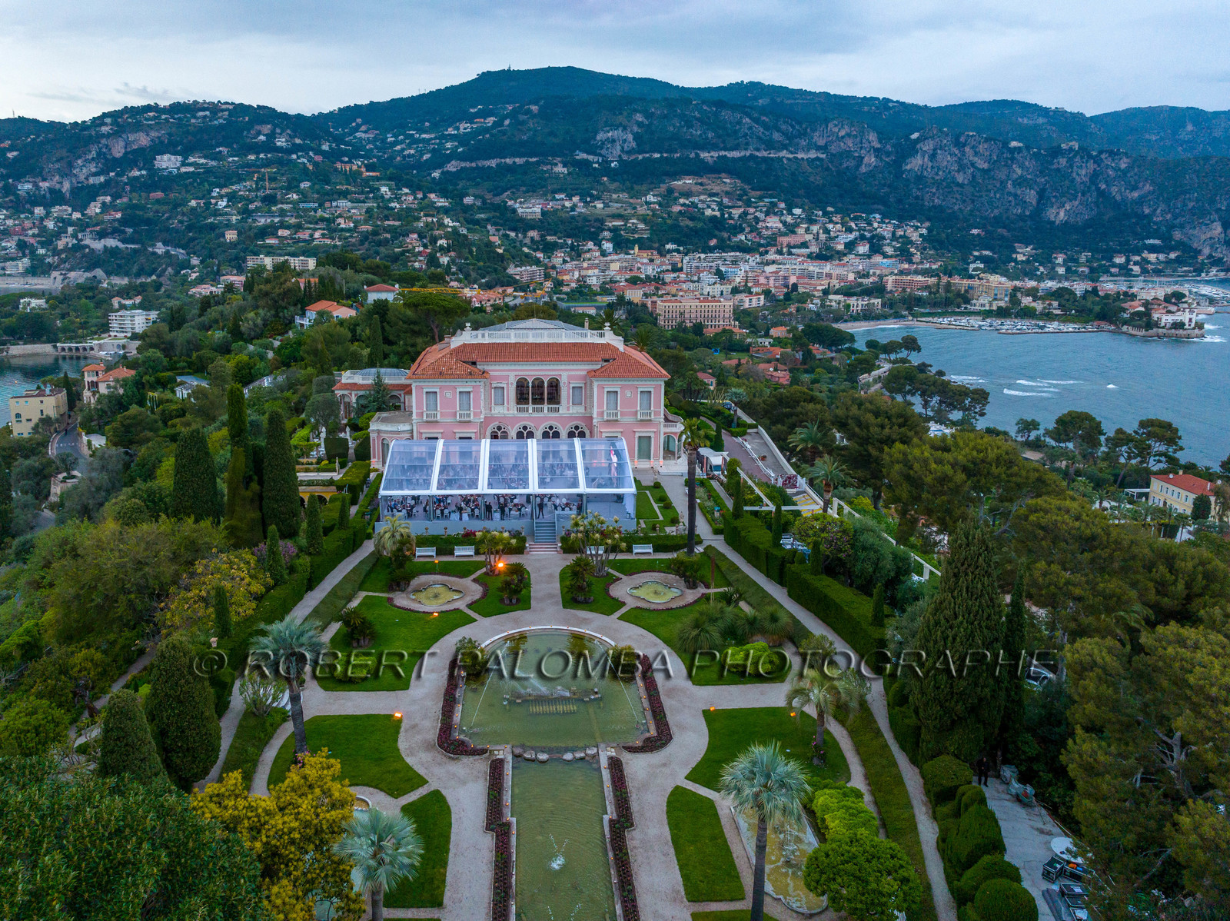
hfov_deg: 71.6
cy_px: 460
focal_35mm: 24
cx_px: 615
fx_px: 852
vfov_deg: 56.8
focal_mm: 12.3
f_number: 5.6
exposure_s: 1/200
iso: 200
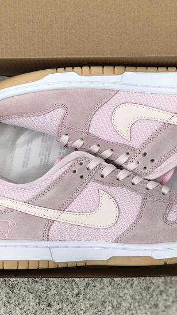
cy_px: 158
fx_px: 700
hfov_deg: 14.4
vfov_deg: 25.3
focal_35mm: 84
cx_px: 124
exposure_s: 1/177
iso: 20
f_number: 2.8
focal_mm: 6.6
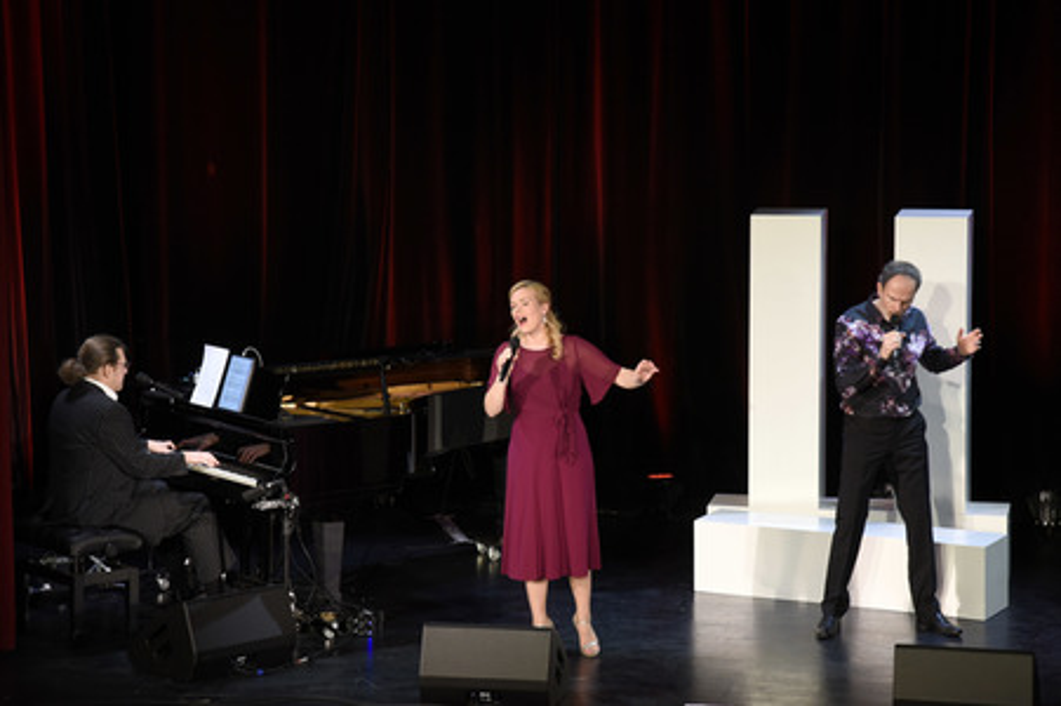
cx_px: 530
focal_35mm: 120
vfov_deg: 11.4
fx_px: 3534
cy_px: 353
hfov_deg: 17.1
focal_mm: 120
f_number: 6.3
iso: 1000
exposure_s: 1/60
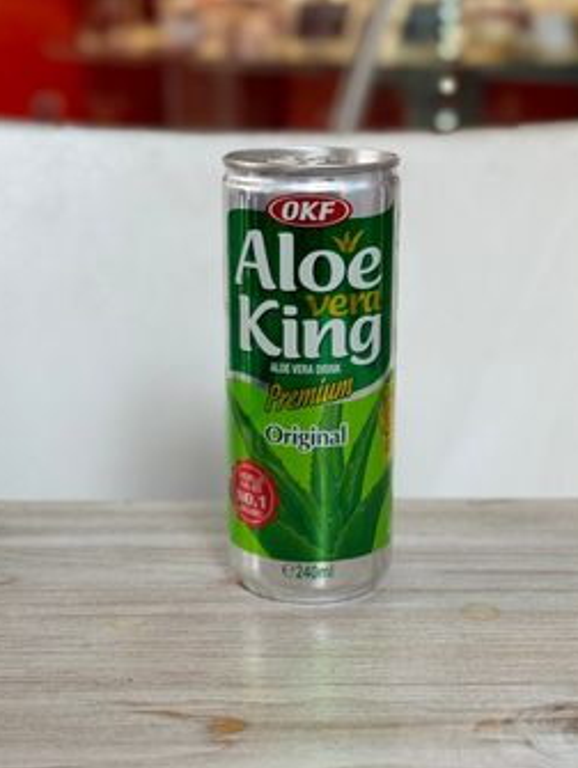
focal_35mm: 61
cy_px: 449
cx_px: 317
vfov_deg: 31.6
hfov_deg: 24.1
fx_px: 1355
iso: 50
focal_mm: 6.86
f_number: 1.78
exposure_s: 1/100
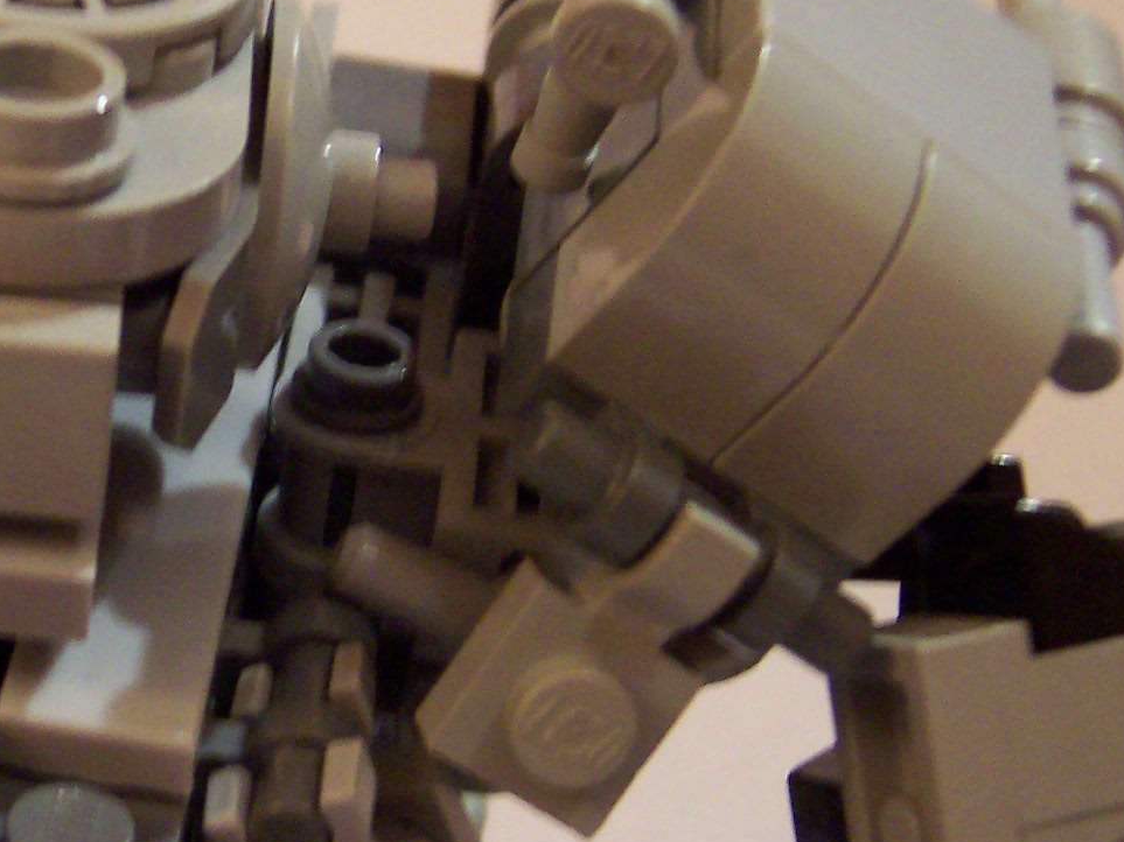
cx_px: -13
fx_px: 2467
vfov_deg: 19.4
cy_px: 497
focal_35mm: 76
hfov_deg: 24.4
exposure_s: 1/8
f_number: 2.8
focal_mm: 5.6
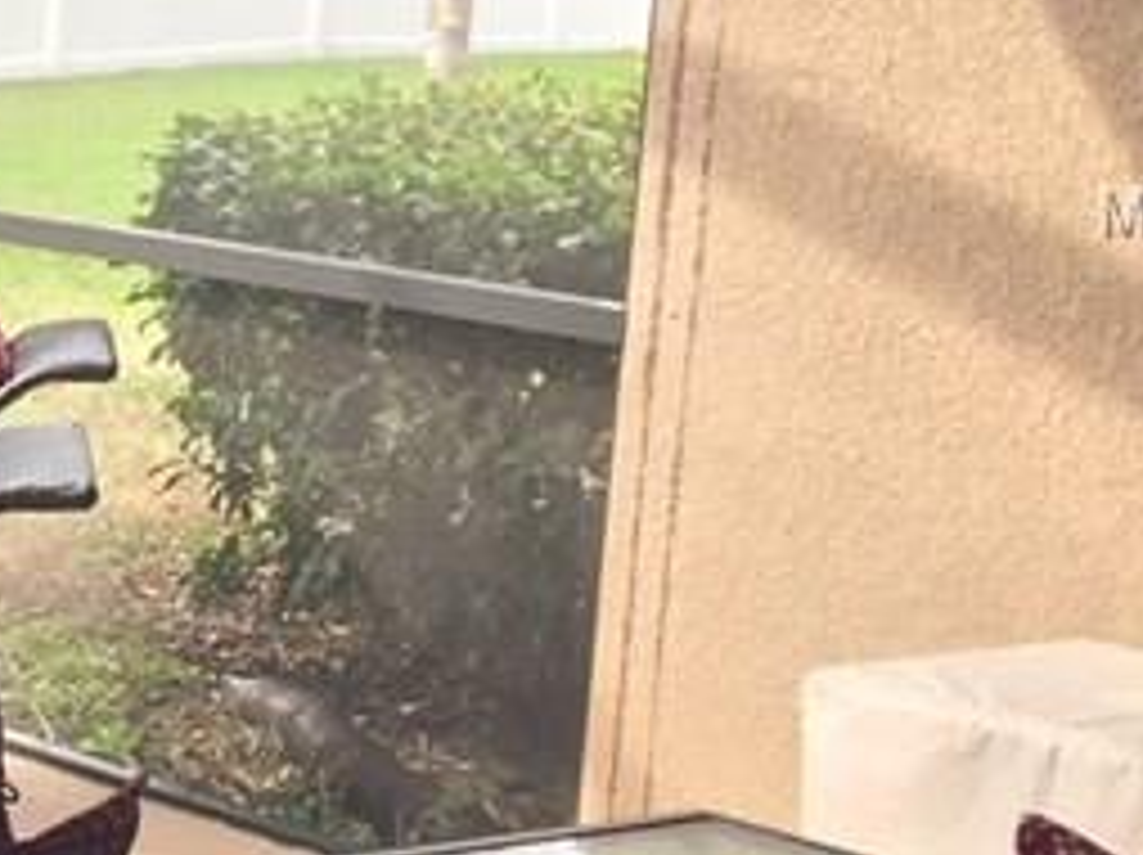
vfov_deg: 12.6
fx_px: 3860
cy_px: 212
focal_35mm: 117
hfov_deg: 14.7
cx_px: -936
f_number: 2.2
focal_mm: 4.15
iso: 32
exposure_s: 1/171
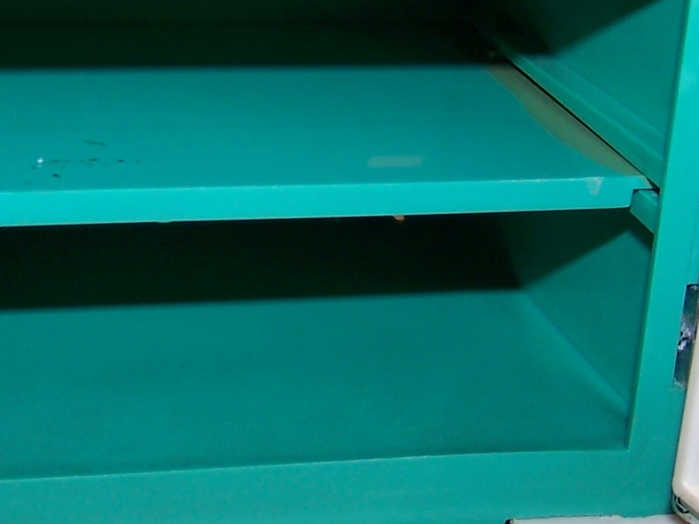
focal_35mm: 97
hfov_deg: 20.1
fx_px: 1958
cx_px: 159
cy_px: 303
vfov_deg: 15.2
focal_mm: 6.3
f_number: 2.8
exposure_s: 1/60
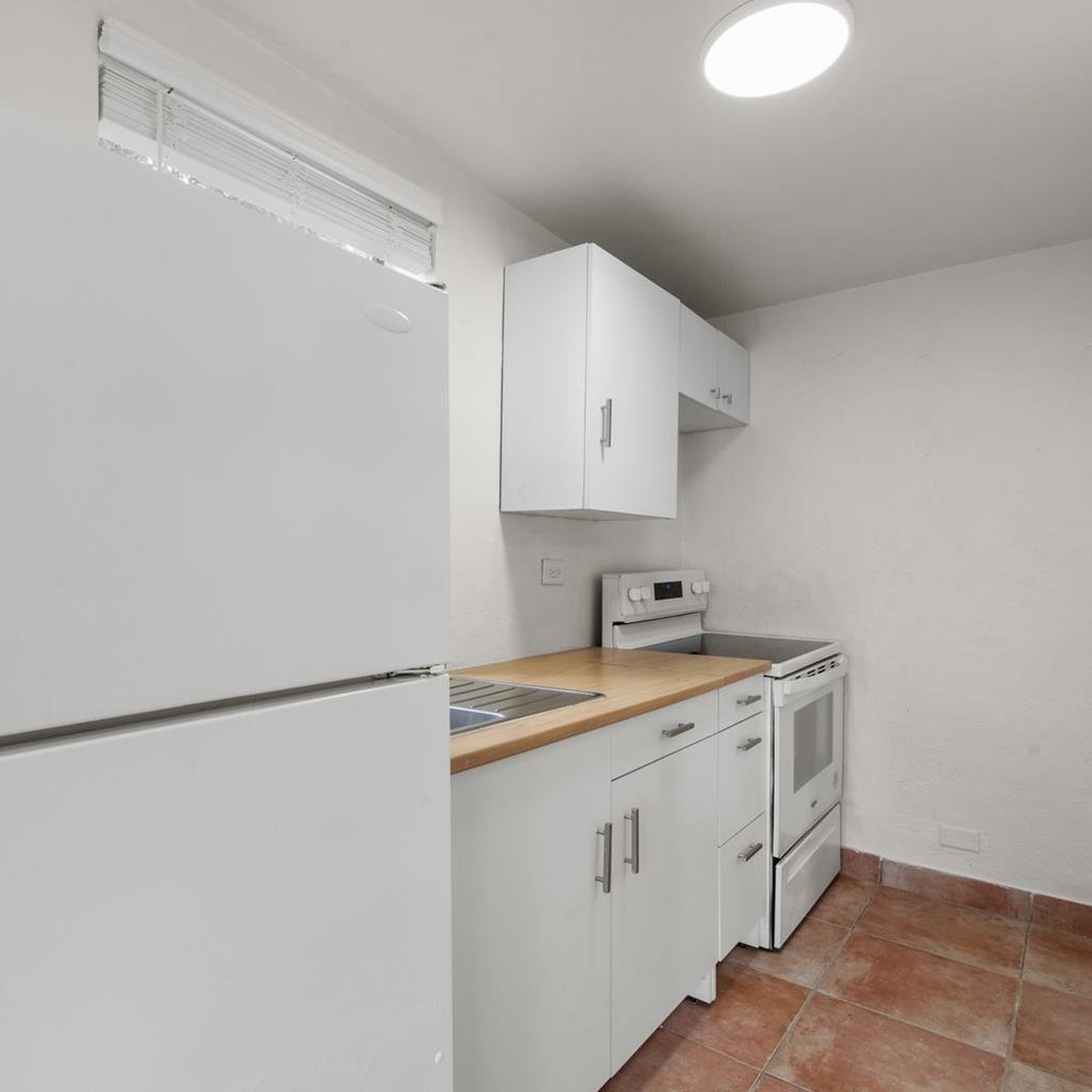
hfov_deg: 71.6
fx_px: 749
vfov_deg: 72.1
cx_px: 450
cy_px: 541
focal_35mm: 21
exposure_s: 1/5
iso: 250
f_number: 13
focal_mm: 16
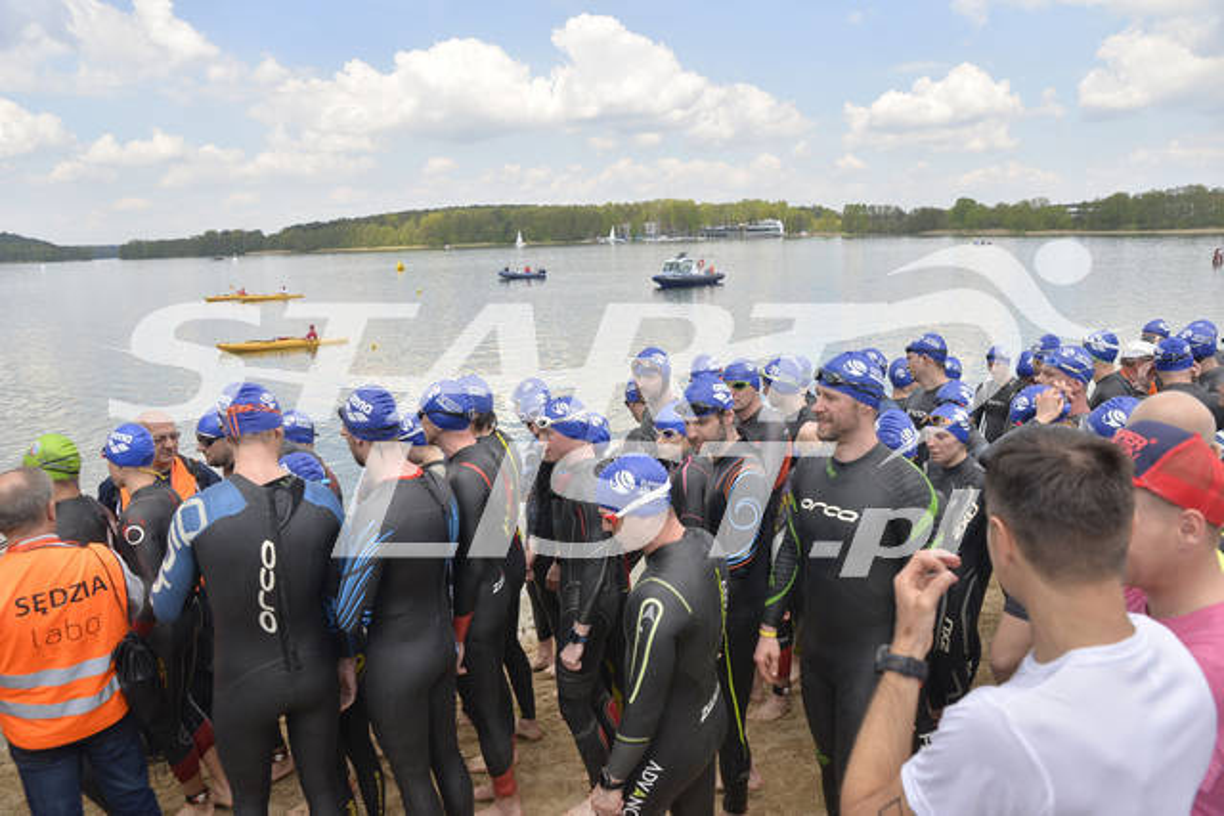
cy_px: 408
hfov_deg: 73.7
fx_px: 816
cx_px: 612
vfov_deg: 53.2
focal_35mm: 24
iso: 200
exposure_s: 1/800
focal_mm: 24
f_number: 5.6
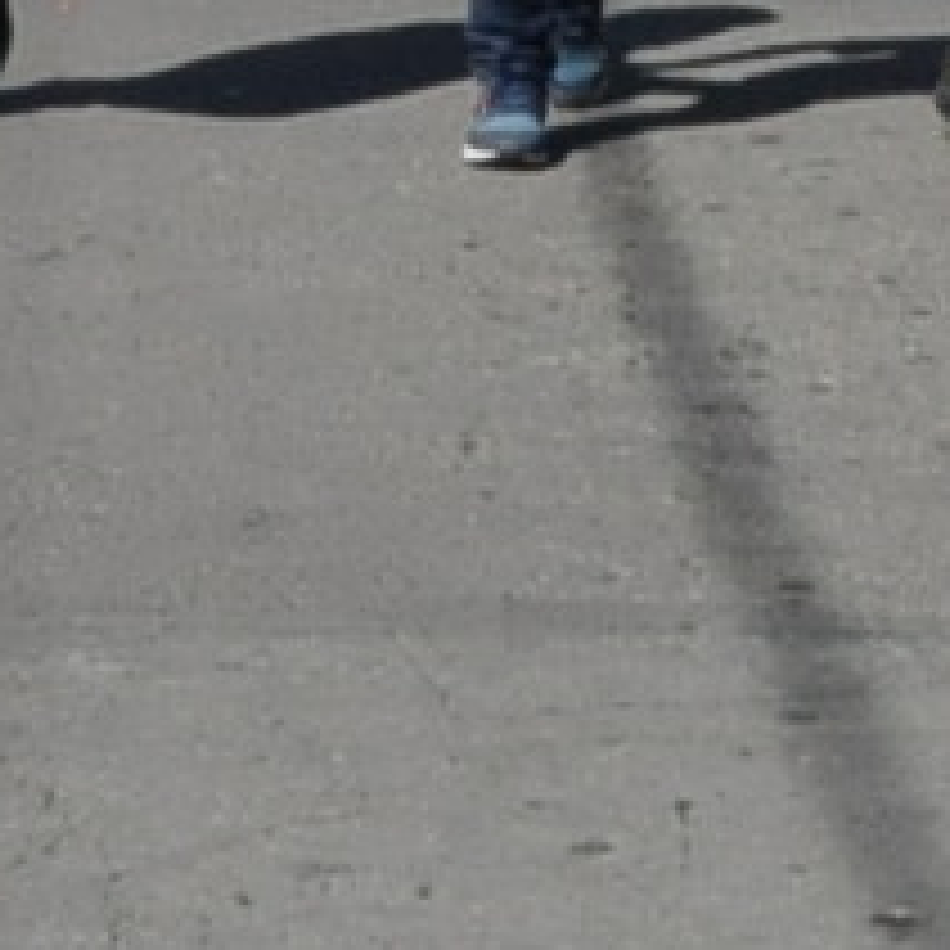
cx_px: 1256
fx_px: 8424
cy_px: -1981
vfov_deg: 6.0
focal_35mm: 271
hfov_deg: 6.4
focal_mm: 21
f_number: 16
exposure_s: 1/1000
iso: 1250
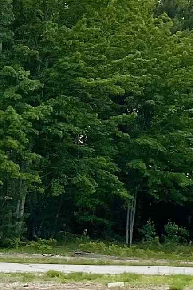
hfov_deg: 9.6
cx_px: -24
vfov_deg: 14.5
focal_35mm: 142
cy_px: 151
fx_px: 1142
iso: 16
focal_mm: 3
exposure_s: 1/2141
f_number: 1.8
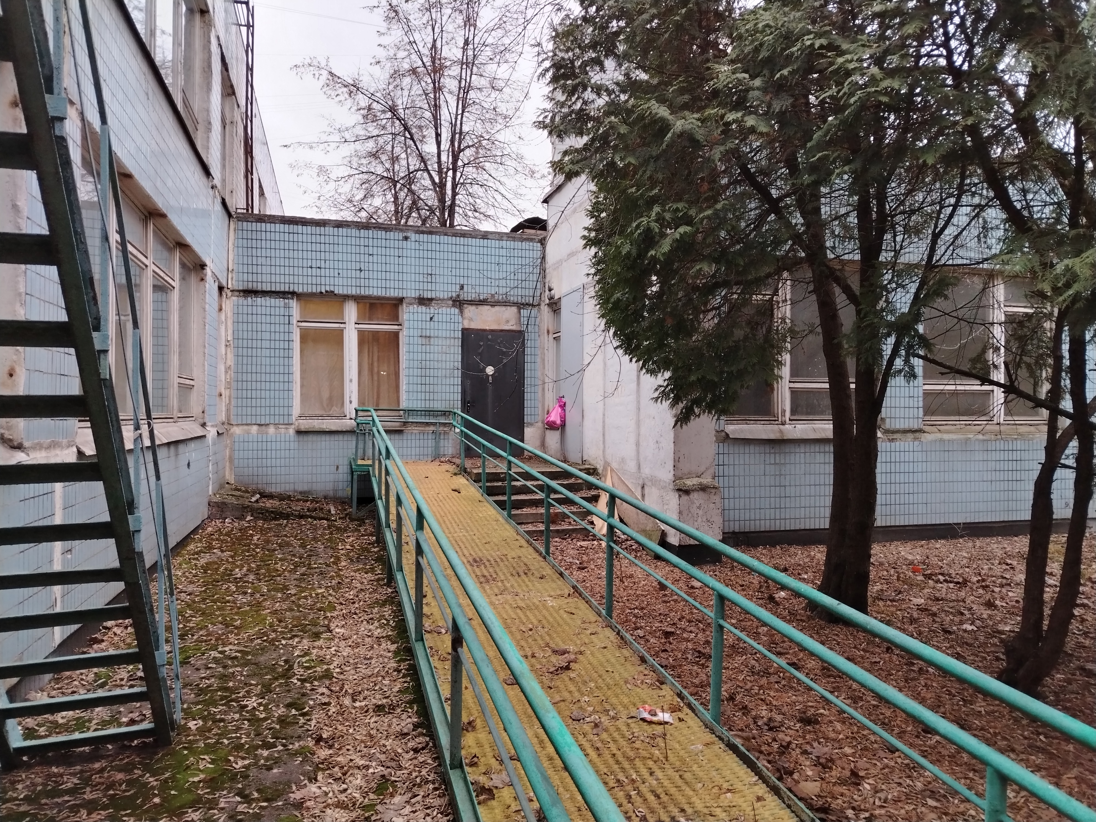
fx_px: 760
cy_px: 411
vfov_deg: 56.8
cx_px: 548
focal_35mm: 24
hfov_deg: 71.6
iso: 309
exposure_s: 1/50
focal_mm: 5.25
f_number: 1.75
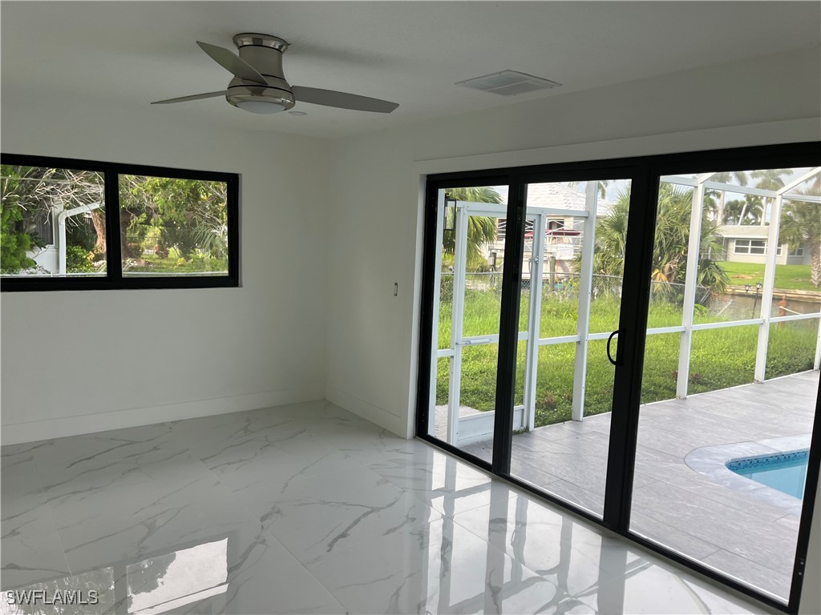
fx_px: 617
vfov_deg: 53.1
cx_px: 410
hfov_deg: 67.3
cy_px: 308
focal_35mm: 26
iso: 50
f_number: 1.6
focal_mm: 5.1
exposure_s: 1/122
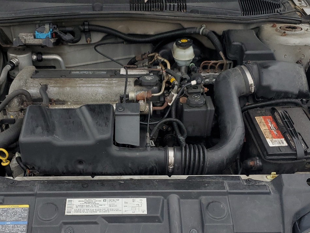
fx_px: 394
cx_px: 130
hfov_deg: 42.8
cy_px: 165
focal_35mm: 44
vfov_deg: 32.5
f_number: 1.5
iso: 50
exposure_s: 1/312
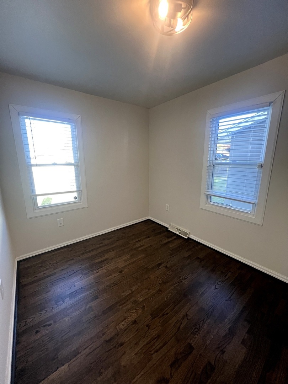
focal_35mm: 13
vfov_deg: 106.2
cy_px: 192
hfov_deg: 89.9
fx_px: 144
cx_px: 144
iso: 250
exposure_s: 1/120
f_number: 1.8
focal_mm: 1.57
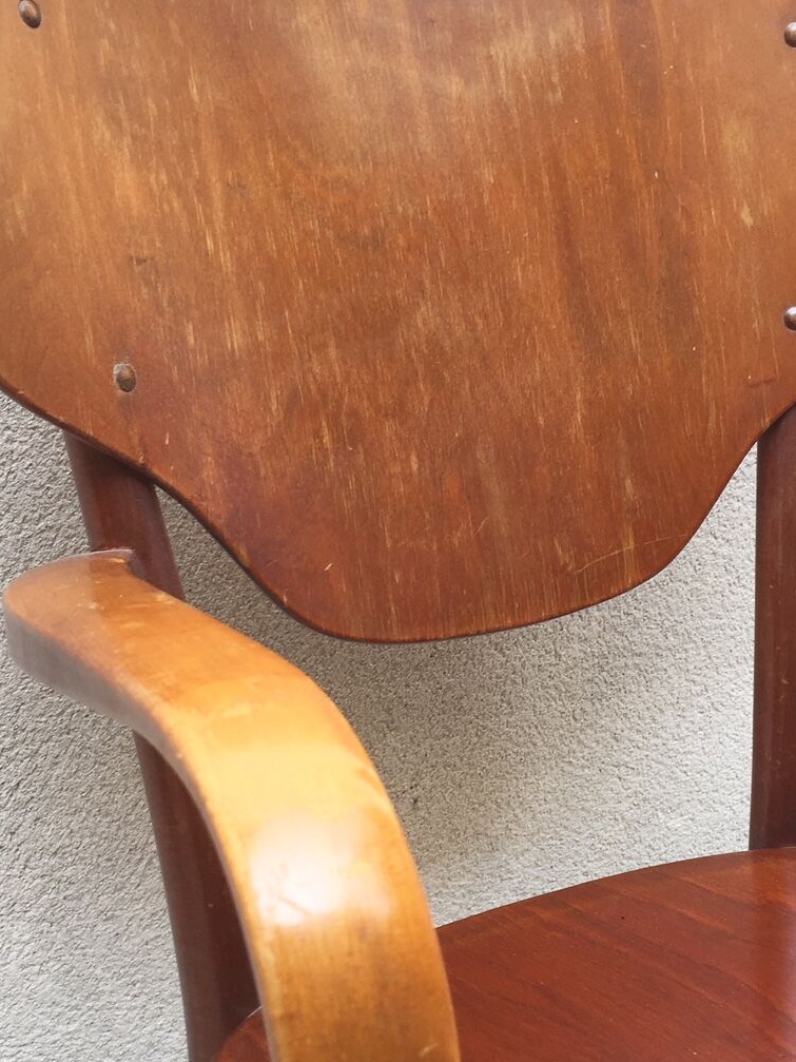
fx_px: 1441
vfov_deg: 40.4
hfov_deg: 30.8
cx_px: 444
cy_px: 527
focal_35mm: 47
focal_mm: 4.15
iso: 32
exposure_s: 1/162
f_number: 2.2
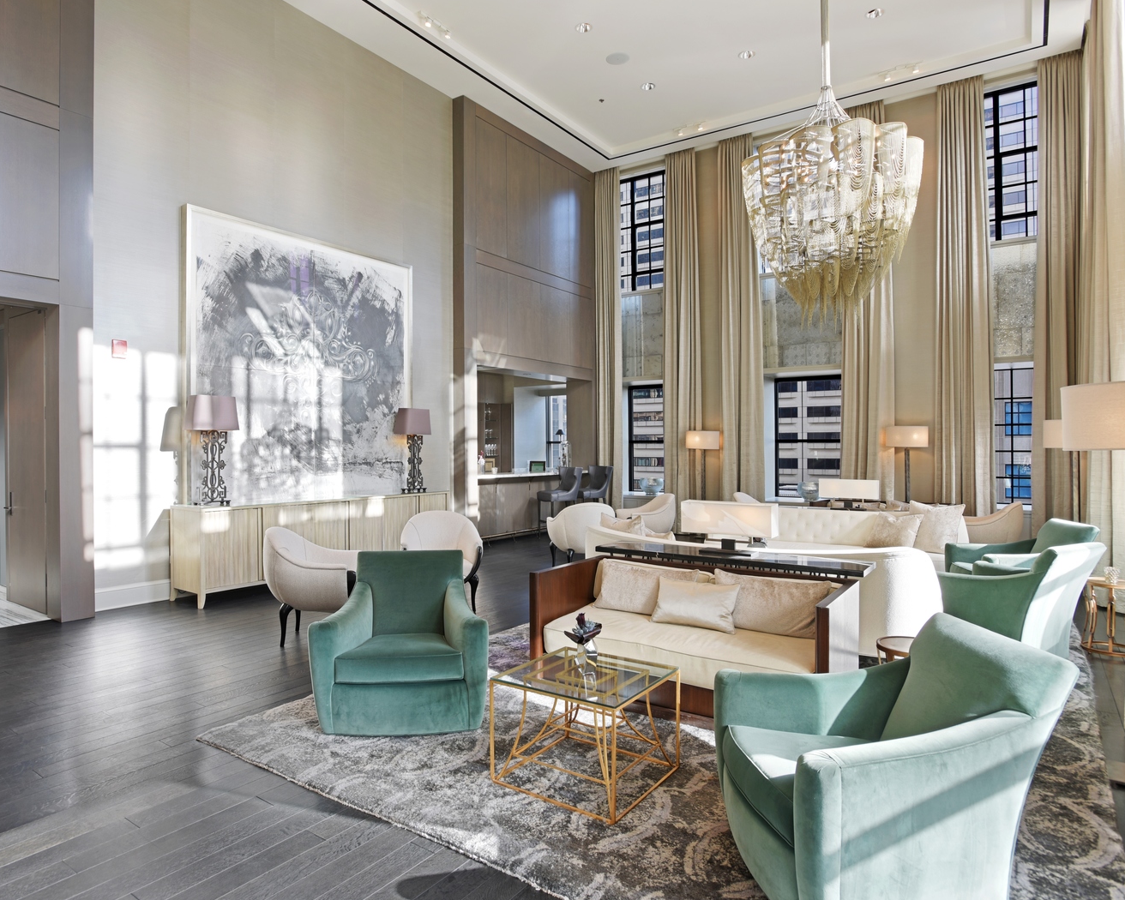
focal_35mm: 22
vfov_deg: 63.1
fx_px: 733
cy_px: 441
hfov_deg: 74.9
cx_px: 522
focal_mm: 19
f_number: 8
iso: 200
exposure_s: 1/30
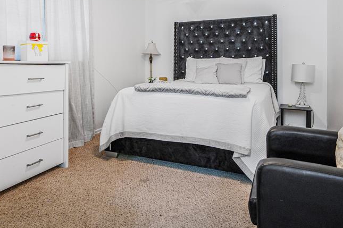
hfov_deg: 67.3
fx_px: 257
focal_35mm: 27
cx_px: 157
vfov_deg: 46.0
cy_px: 55
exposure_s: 1/125
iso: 1250
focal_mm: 17
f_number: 5
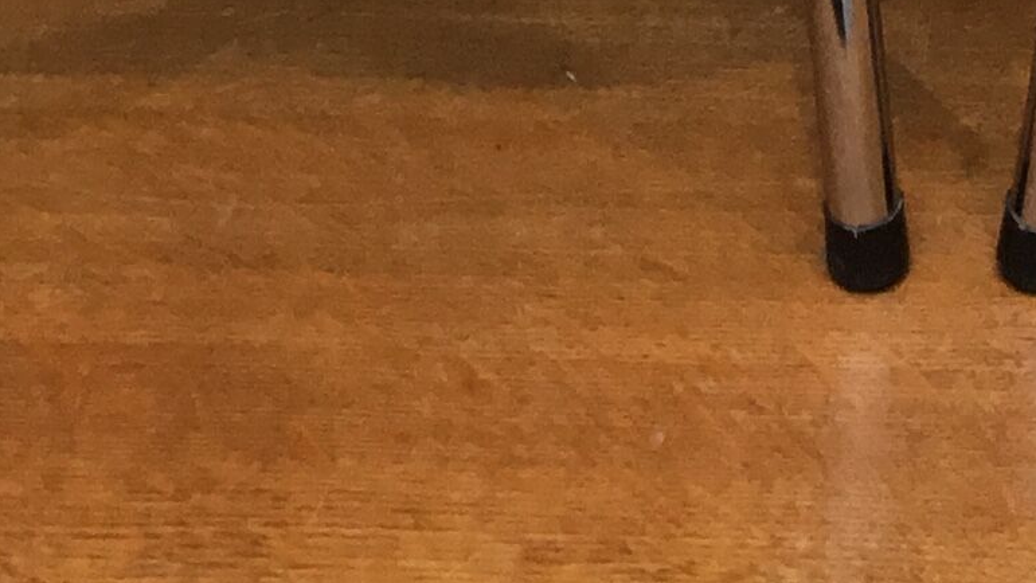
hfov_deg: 14.8
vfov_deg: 7.1
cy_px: -1476
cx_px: 953
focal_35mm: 143
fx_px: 3929
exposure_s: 1/50
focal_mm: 3.3
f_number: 2.4
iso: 32
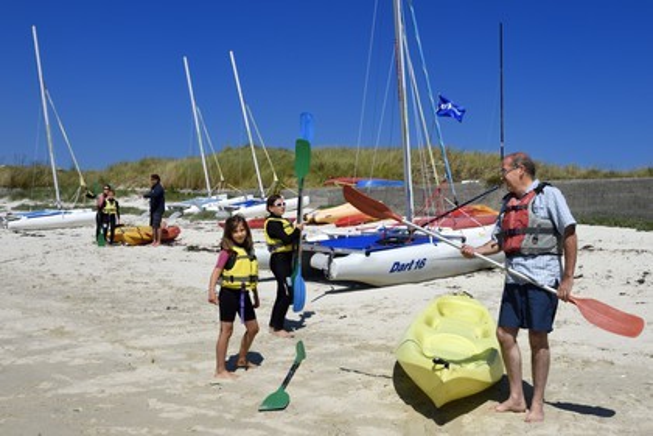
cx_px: 326
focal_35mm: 38
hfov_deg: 50.7
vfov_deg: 35.1
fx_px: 689
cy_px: 218
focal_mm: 38
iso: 200
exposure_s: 1/160
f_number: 22
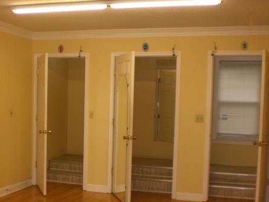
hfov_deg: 35.3
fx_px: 420
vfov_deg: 27.0
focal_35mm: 54
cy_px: 121
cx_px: 98
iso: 100
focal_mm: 6.3
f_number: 3.1
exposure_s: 1/100
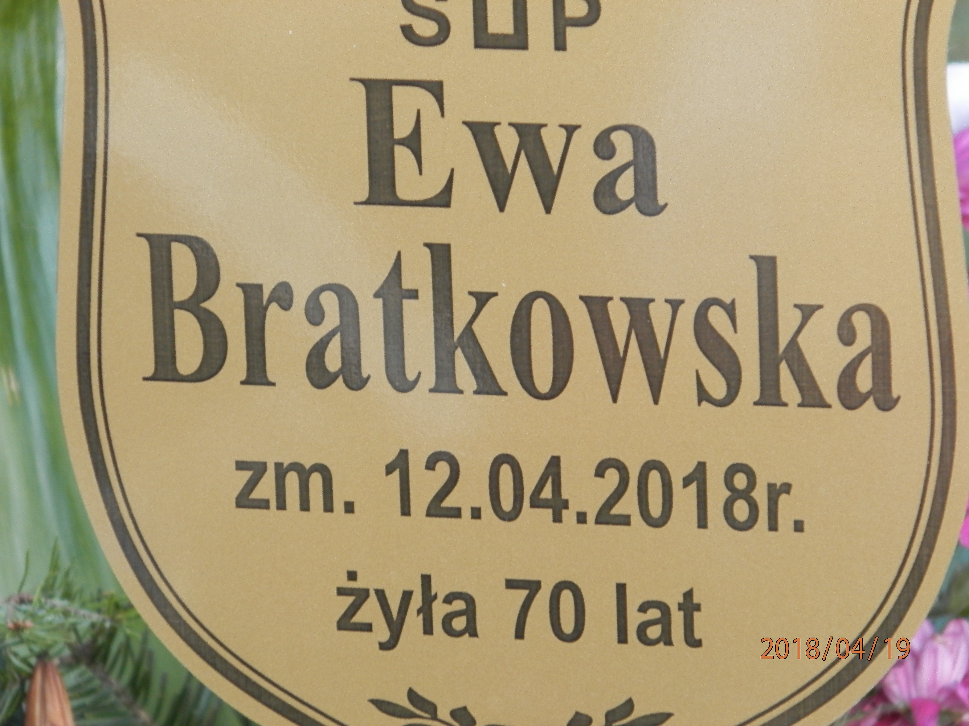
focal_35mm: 335
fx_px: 9378
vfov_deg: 4.4
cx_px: 484
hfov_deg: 5.9
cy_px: 363
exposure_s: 1/40
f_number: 5.6
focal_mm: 59.8
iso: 200
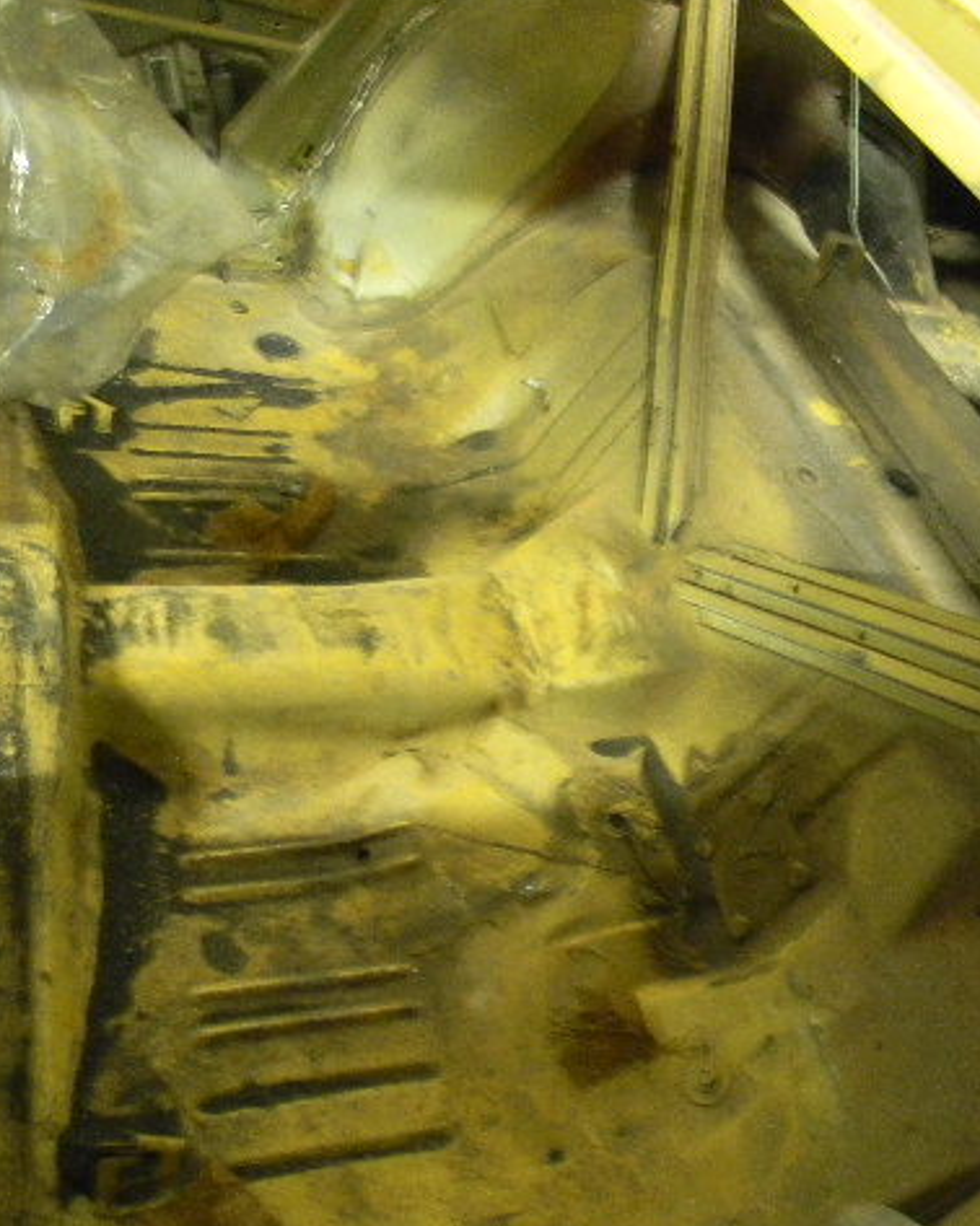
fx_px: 1342
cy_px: 612
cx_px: 612
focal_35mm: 37
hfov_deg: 39.8
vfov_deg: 49.1
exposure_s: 1/1.1
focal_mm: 5
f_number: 3.5
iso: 551
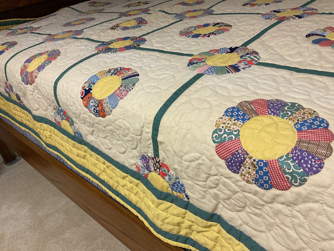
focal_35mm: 29
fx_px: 280
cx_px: 167
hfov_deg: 61.7
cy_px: 126
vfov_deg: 48.2
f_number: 1.8
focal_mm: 3
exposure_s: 1/60
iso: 100
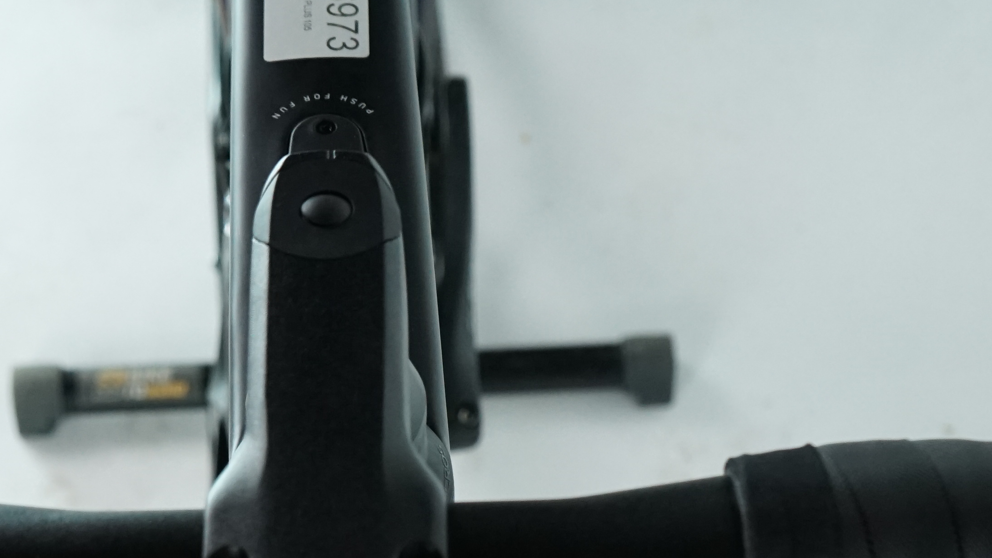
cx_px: 343
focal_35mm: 98
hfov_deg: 21.7
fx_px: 2578
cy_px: 894
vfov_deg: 11.7
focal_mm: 34
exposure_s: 1/200
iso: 2000
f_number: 5.6
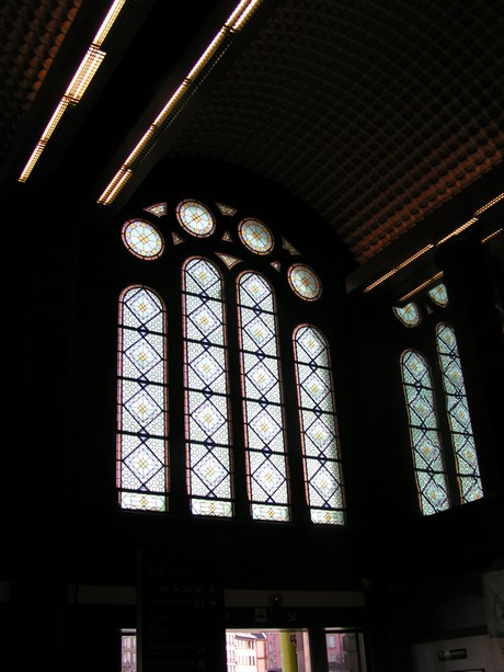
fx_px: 737
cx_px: 252
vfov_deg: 49.0
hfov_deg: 37.7
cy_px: 336
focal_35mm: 38
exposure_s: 1/100
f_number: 4.5
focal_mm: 5.8
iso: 50
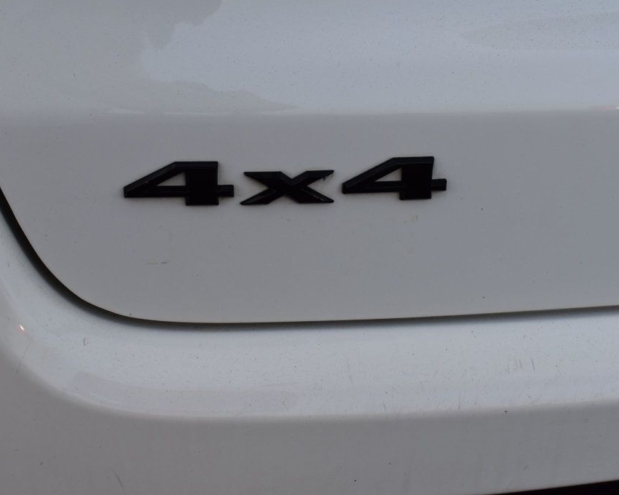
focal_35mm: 53
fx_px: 963
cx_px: 322
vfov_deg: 28.8
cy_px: 248
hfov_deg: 35.6
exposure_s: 1/60
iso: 400
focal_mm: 31
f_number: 8
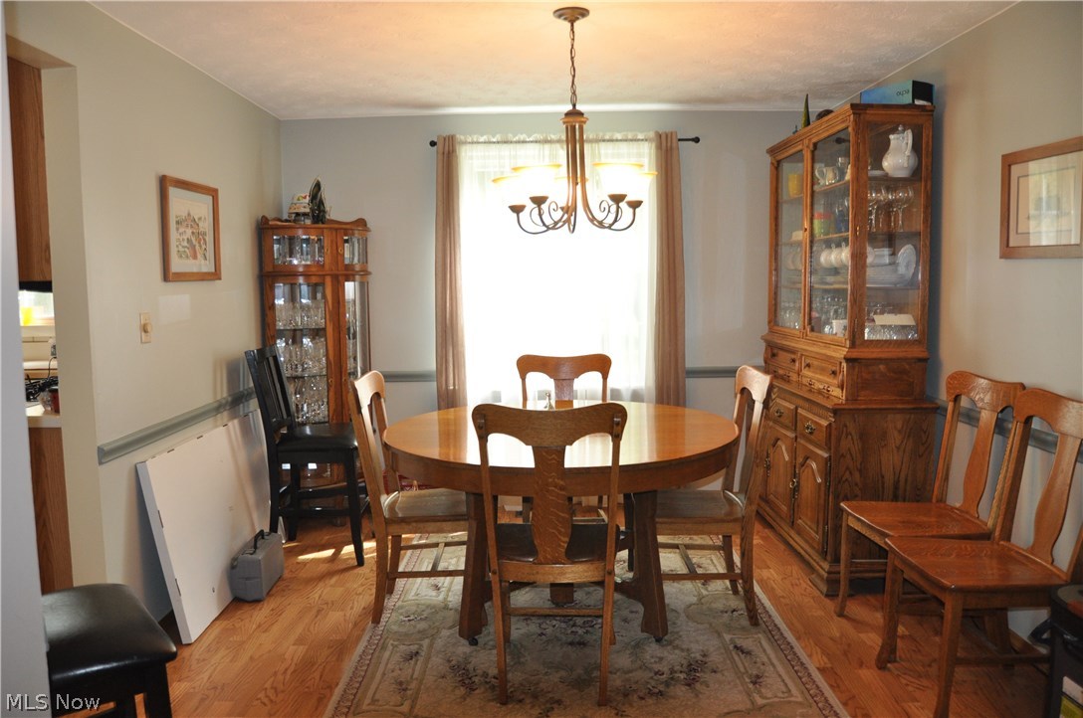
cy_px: 359
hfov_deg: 67.5
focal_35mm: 27
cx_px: 542
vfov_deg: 47.8
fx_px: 811
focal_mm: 18
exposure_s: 1/125
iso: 720
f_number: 2.8
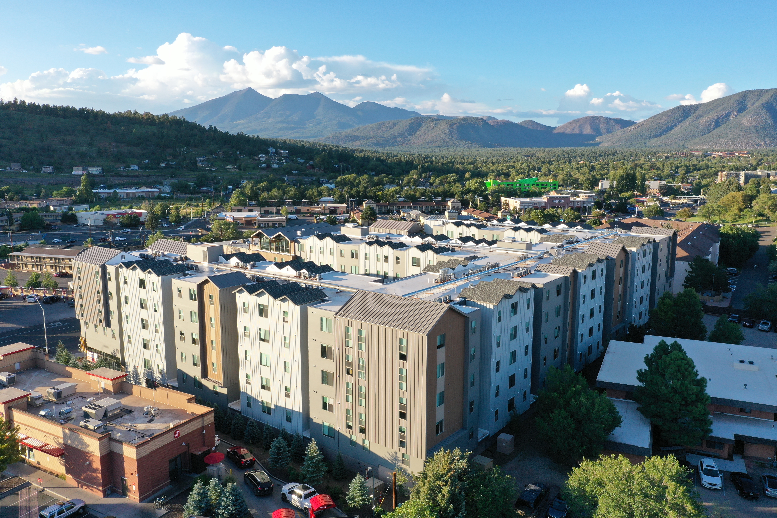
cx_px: 388
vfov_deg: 46.4
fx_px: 604
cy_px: 259
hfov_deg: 65.5
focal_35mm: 28
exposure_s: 1/240
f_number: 5
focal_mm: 10.26
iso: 100
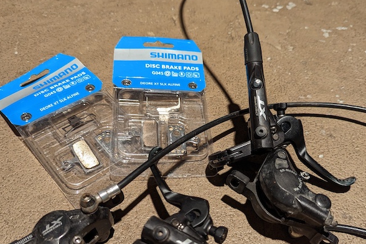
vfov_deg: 38.7
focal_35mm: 34
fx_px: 346
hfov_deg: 55.8
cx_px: 184
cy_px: 151
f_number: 1.85
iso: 363
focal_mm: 6.81
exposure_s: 1/120
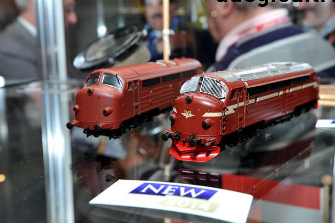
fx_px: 382
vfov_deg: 32.6
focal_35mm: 41
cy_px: 102
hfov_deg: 47.2
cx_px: 195
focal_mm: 35
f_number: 10
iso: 400
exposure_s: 1/60
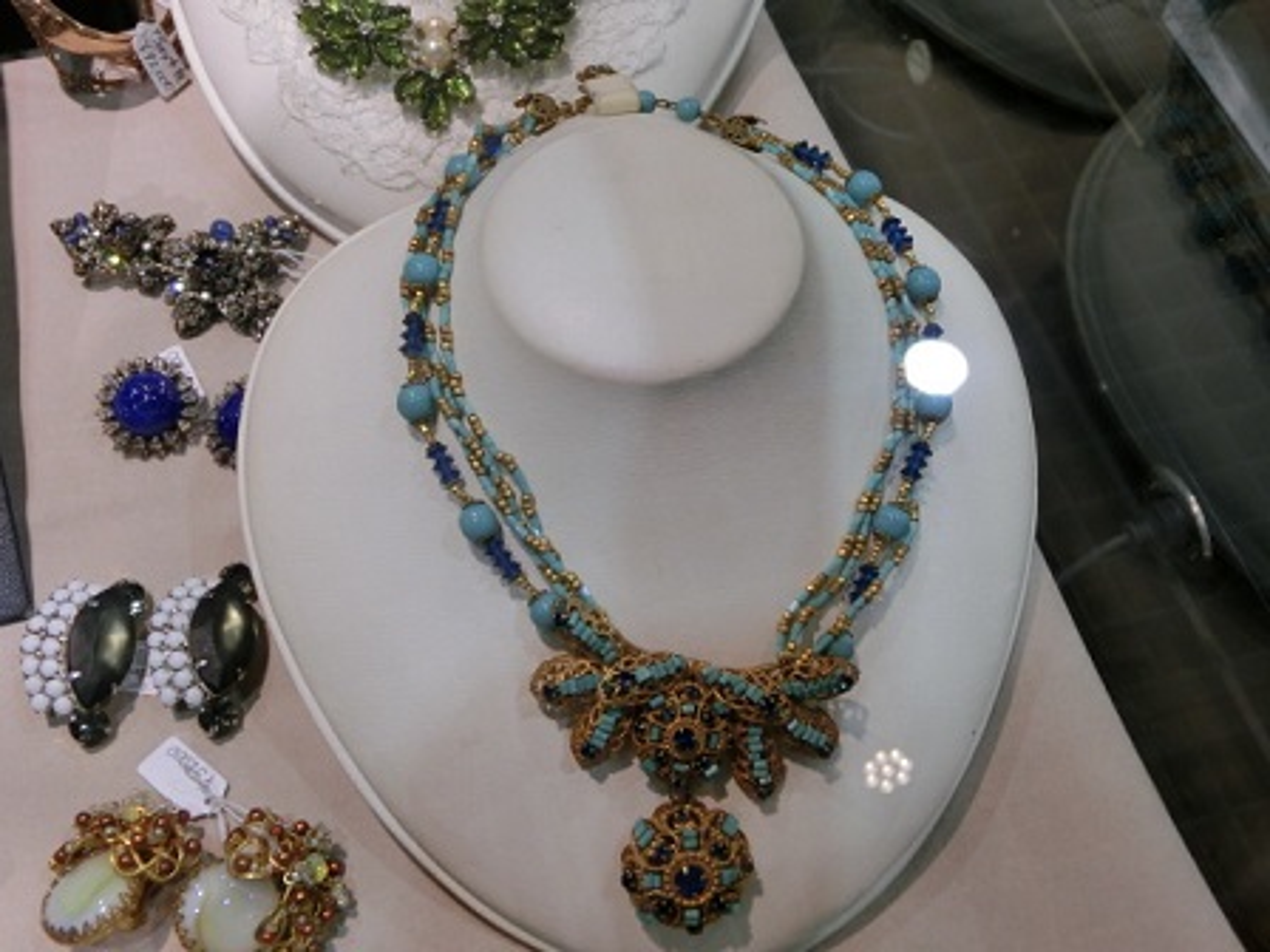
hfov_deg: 49.0
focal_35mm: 38
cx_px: 635
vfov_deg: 37.7
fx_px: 1394
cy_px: 476
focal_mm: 6.67
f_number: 3.9
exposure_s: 1/125
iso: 200
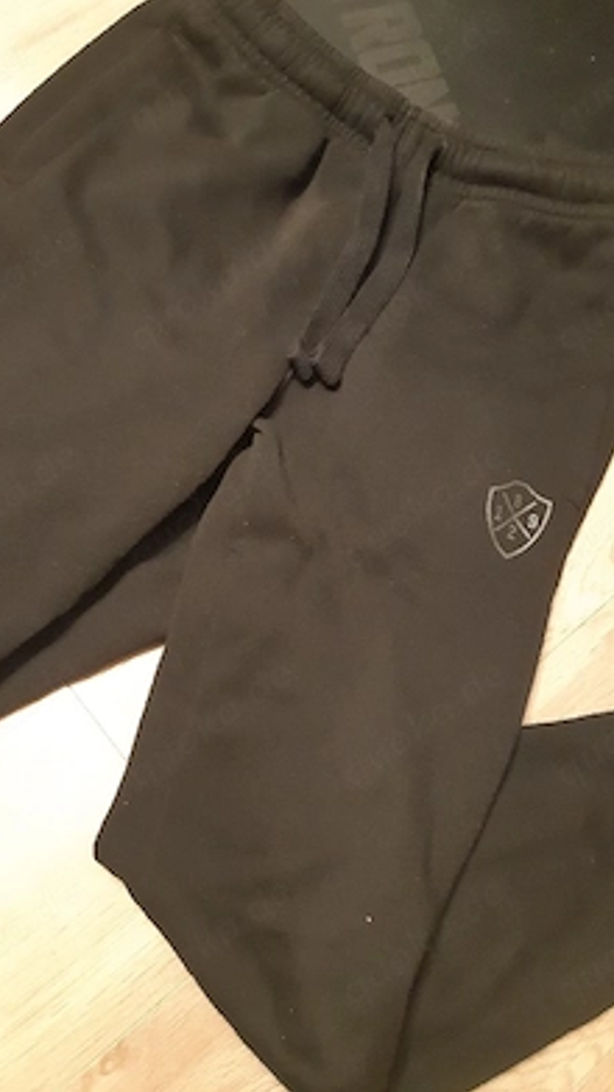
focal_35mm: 29
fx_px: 839
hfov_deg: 40.1
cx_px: 271
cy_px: 536
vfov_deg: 66.1
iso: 640
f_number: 1.7
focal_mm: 3.92
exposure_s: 1/20
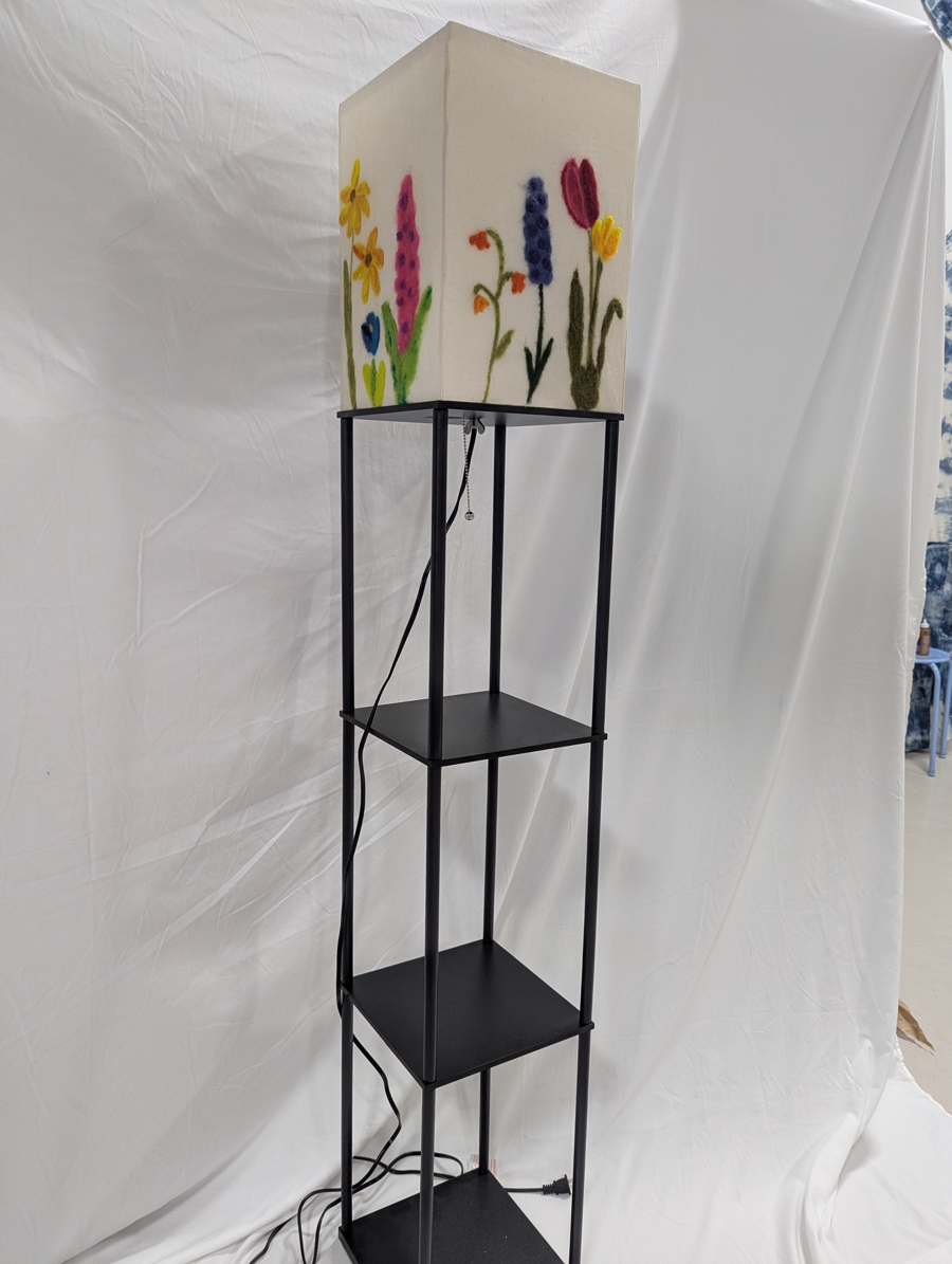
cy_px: 632
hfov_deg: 56.9
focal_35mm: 24
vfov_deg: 71.5
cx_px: 476
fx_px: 878
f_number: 1.85
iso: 256
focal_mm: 6.81
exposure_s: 1/171
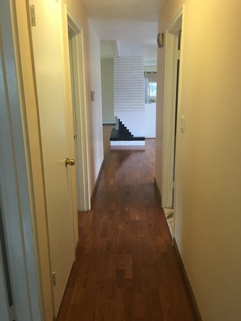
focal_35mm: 29
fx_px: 269
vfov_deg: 61.7
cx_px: 120
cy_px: 160
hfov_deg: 48.2
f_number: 2.2
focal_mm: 4.15
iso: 100
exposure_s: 1/30
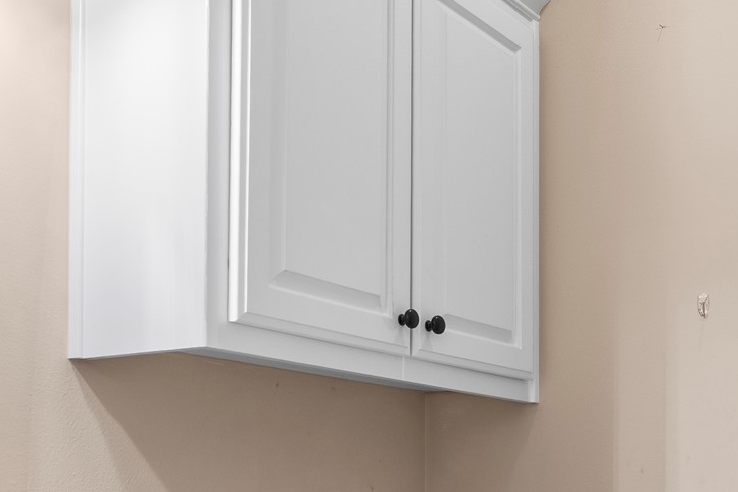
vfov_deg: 25.6
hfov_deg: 38.3
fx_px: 1025
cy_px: 498
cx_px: 578
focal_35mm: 50
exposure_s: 1/2
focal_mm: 18
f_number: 11
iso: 640
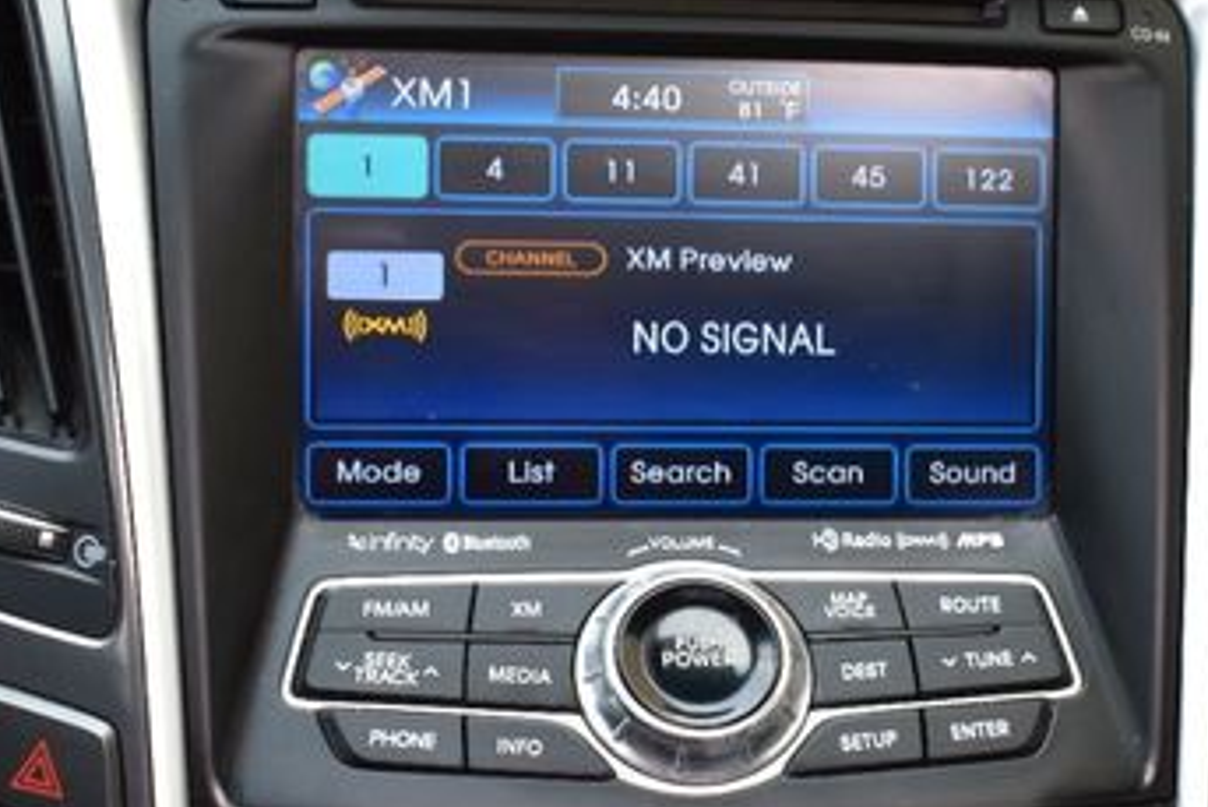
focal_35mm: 70
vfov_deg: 19.5
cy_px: 439
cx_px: 778
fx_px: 2347
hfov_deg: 28.7
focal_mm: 25
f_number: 8
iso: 400
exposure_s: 1/50
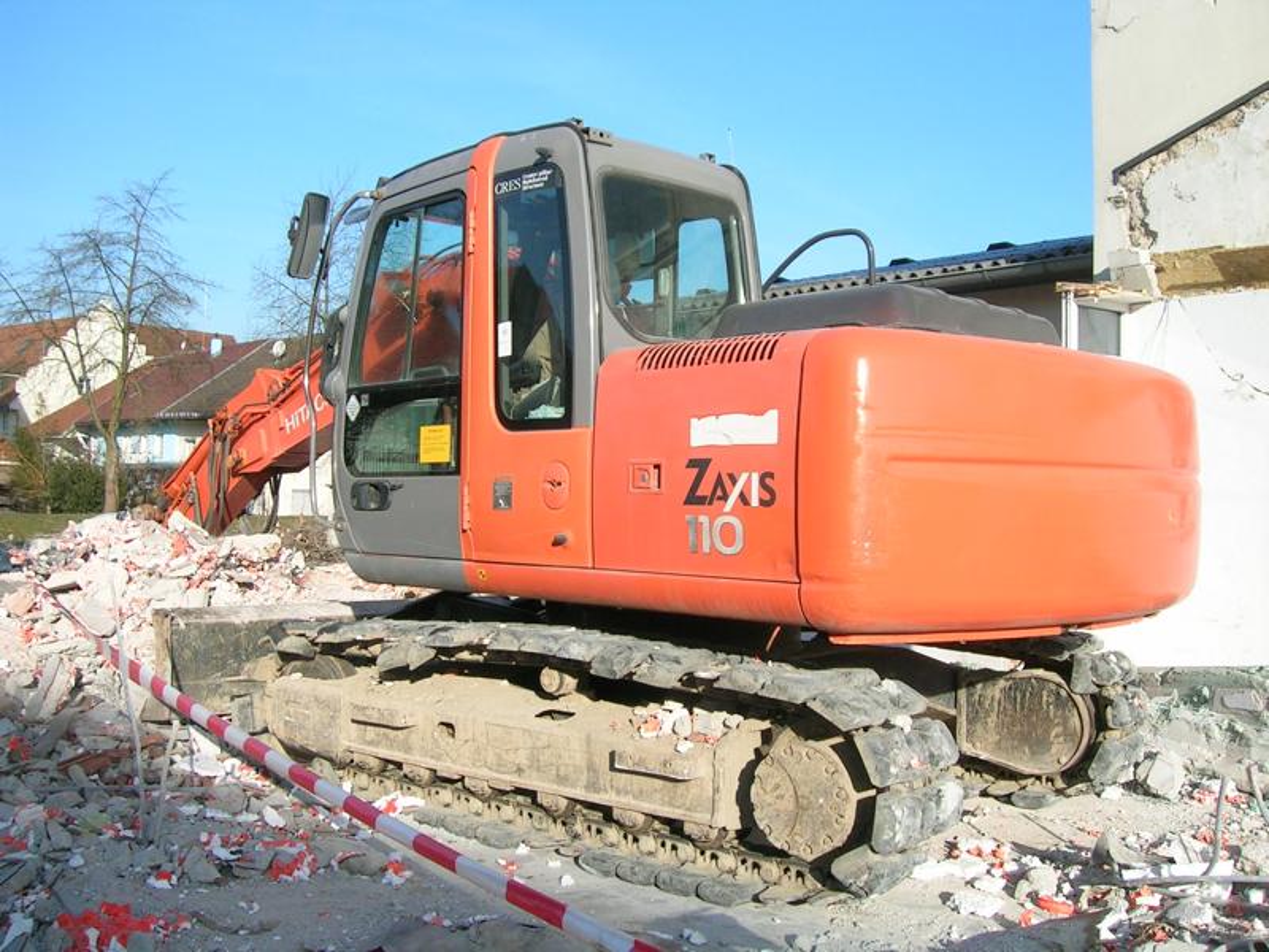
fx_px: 1283
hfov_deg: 52.6
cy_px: 476
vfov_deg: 40.7
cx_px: 634
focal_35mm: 35
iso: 50
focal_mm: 5.4
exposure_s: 1/284
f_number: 4.8
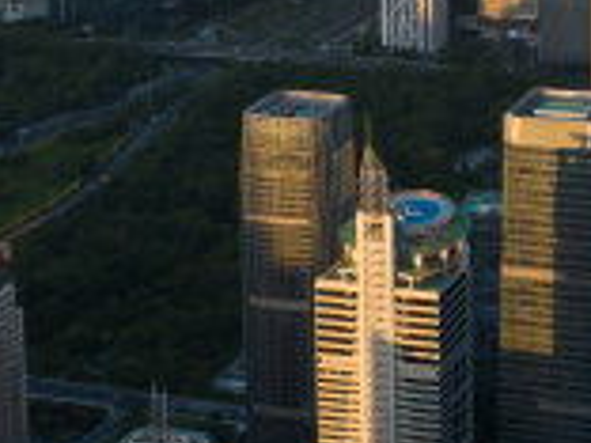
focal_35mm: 94
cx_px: 788
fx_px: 1605
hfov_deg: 19.2
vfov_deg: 14.4
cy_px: -273
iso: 150
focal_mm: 12.29
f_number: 2.8
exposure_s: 1/320
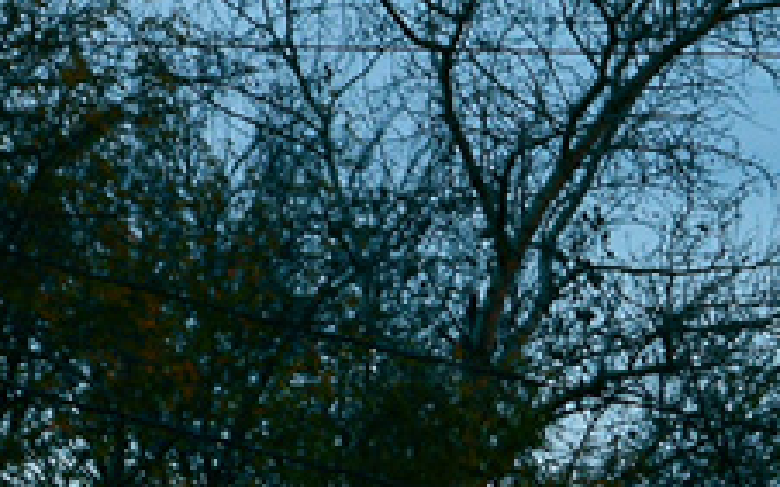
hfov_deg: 6.7
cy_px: 1026
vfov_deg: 4.2
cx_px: 973
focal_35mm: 309
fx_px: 6565
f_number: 5
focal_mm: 38
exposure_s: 1/4
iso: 400
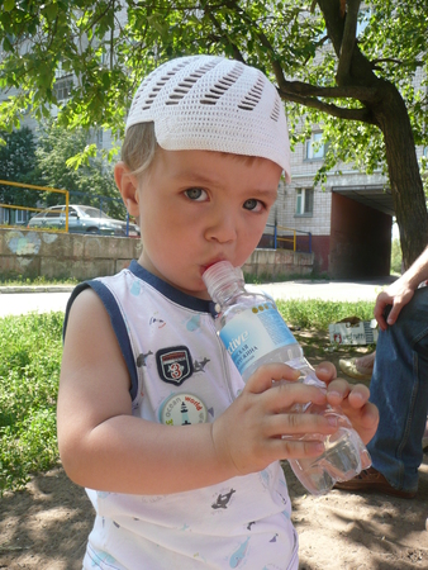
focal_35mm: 28
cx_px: 214
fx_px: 461
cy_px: 285
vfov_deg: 63.4
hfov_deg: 49.8
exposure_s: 1/200
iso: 100
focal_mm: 4.6
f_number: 3.3
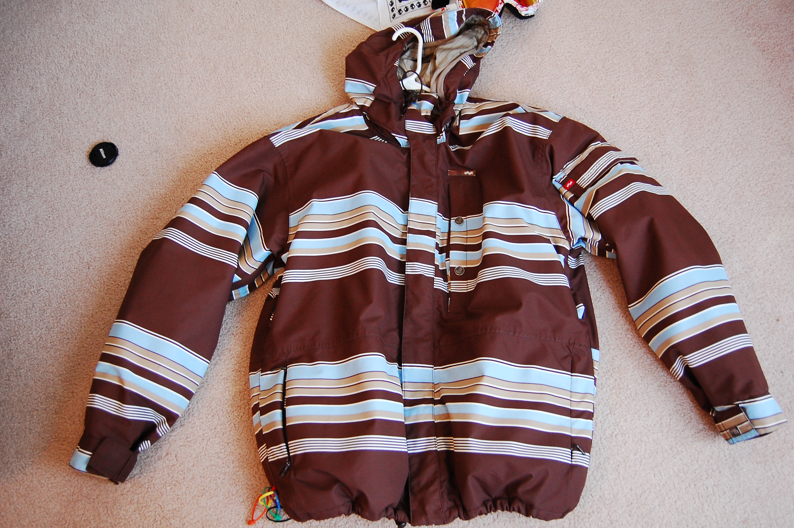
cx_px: 397
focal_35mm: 33
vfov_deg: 39.9
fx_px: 727
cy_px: 264
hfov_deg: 57.3
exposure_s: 1/50
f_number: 3.8
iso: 800
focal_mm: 22
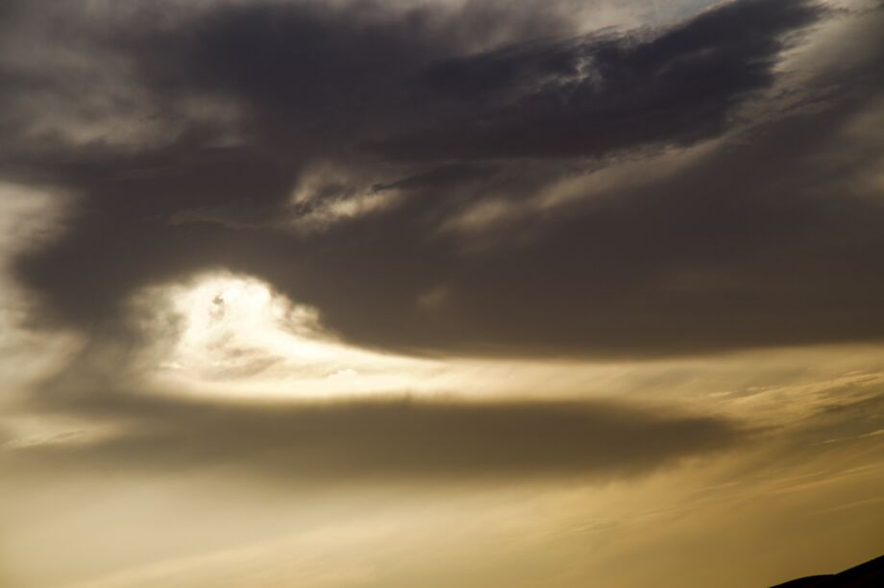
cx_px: 442
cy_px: 294
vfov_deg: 10.1
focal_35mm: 135
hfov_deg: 15.2
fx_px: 3313
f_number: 9
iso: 100
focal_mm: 90
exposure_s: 1/500
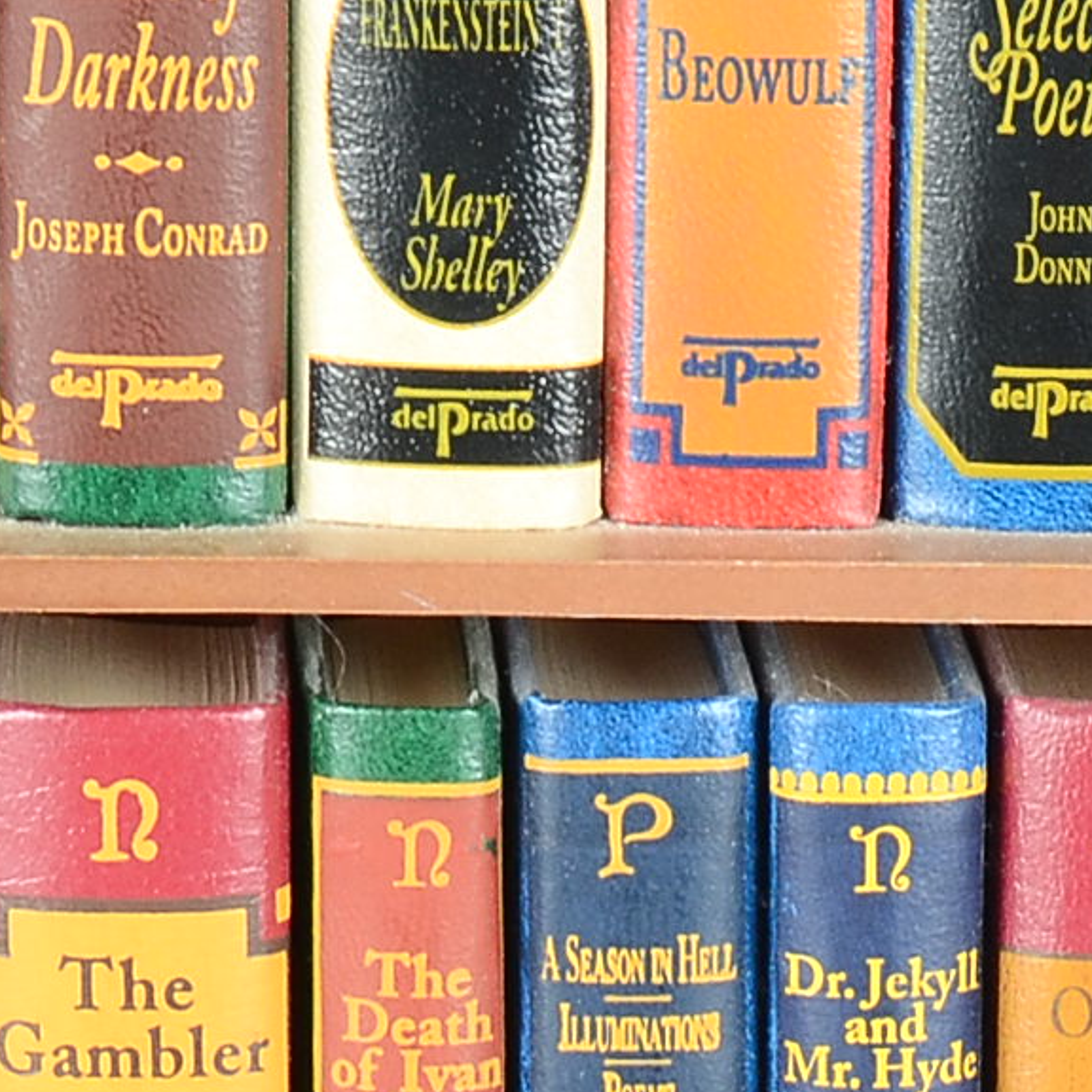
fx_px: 10197
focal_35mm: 286
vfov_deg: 6.1
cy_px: 1591
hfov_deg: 6.1
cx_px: 792
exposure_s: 1/60
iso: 320
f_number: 9
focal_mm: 35
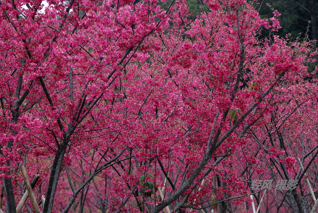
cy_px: 106
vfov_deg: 9.4
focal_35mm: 147
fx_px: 1300
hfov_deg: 13.9
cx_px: 159
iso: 100
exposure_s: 1/160
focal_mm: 98
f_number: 4
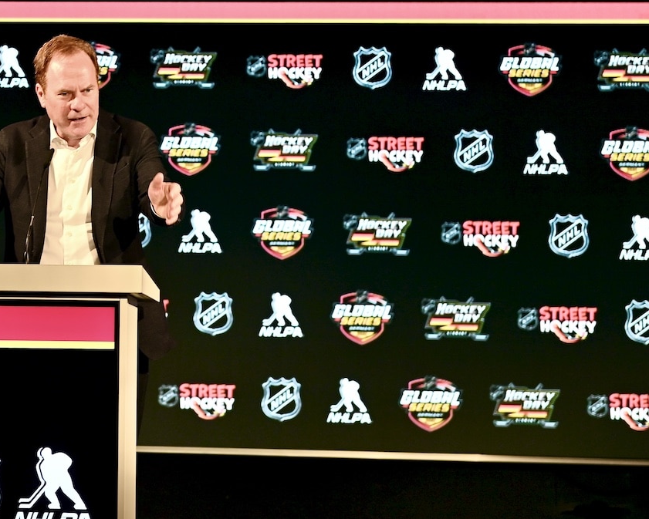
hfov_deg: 23.8
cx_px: 298
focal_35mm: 80
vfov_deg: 19.2
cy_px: 259
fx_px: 1537
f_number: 3.2
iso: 400
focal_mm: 70
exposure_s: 1/100
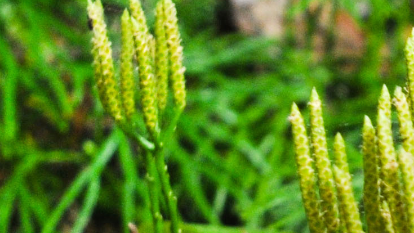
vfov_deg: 2.8
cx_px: 550
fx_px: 4623
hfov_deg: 5.1
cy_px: 664
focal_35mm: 421
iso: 400
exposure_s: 1/125
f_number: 6.3
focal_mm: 46
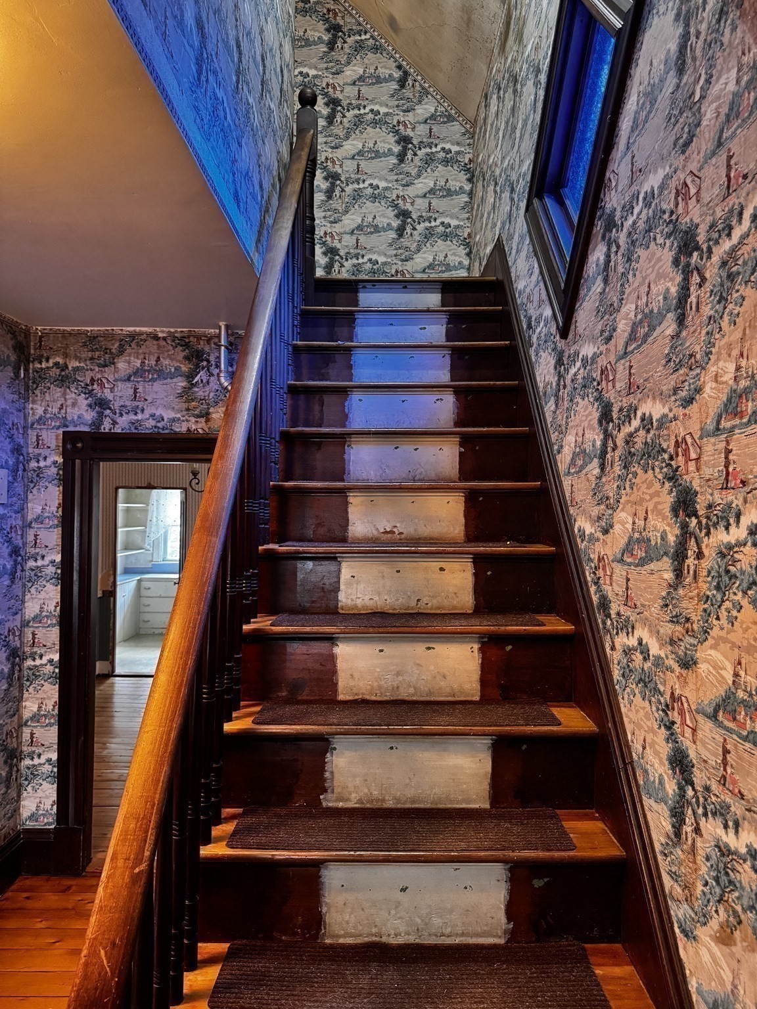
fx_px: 700
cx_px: 378
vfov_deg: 71.6
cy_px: 504
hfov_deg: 56.8
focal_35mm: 24
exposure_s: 1/60
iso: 800
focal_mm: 6.76
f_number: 1.78
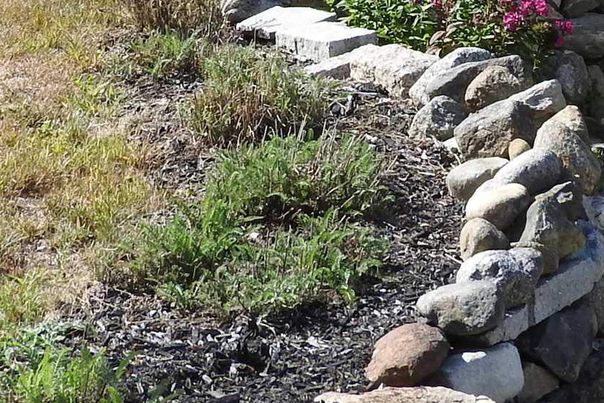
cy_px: -395
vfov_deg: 10.9
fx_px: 1930
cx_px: 352
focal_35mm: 115
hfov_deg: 17.8
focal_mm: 5.4
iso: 100
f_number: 3.5
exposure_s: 1/500
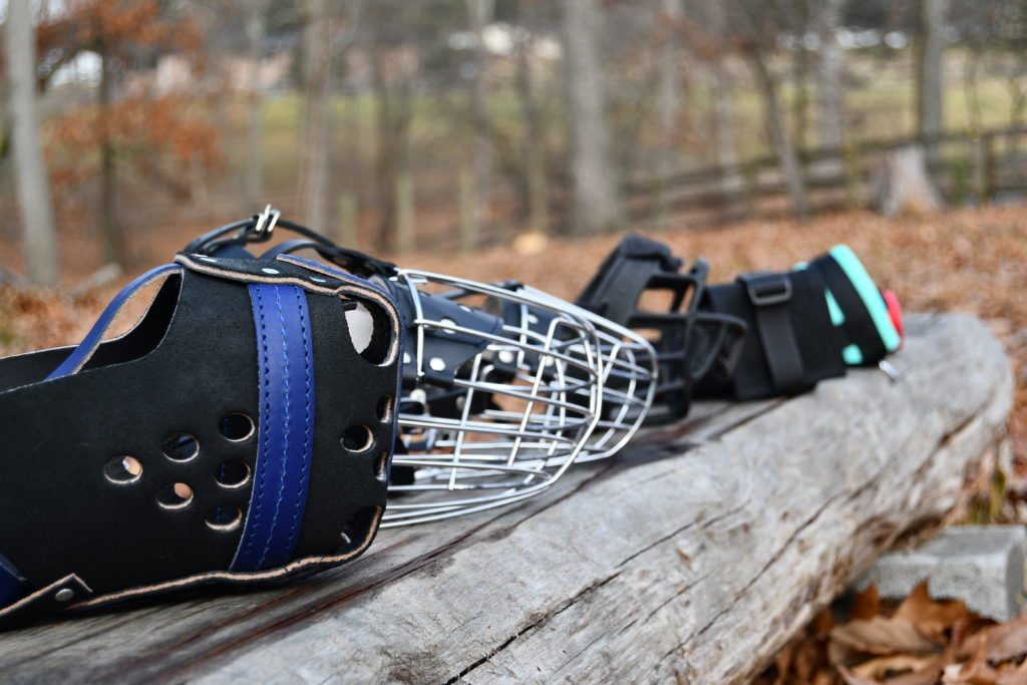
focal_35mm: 72
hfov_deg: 28.1
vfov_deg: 18.9
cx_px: 514
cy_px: 342
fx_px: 2054
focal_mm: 48
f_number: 5.6
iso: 250
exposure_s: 1/250
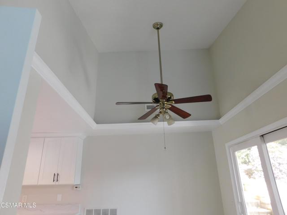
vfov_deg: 58.9
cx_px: 144
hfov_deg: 73.9
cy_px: 108
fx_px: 191
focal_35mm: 23
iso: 125
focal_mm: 4
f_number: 3
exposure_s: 1/40
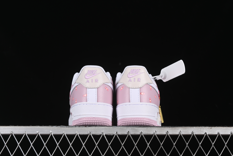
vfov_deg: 18.2
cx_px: 116
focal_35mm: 75
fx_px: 485
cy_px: 78
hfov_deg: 27.0
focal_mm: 50
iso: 160
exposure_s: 1/80
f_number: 8
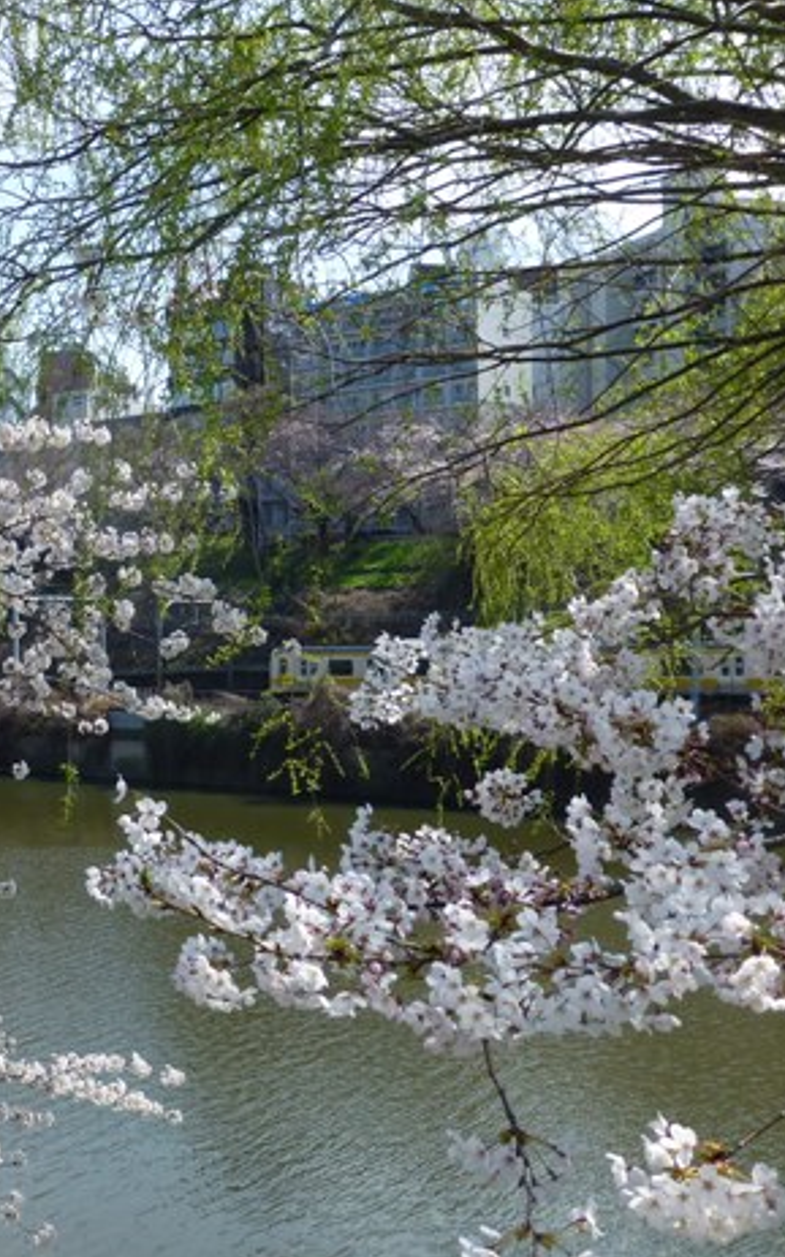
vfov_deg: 45.3
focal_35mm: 44
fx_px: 1508
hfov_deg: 27.7
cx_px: 22
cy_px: 630
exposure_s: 1/500
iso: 100
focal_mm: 5.4
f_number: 4
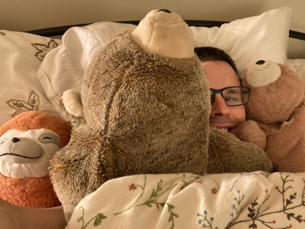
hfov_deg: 56.8
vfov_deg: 44.2
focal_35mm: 32
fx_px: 282
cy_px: 114
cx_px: 152
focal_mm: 2.87
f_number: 2.2
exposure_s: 1/15
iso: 640
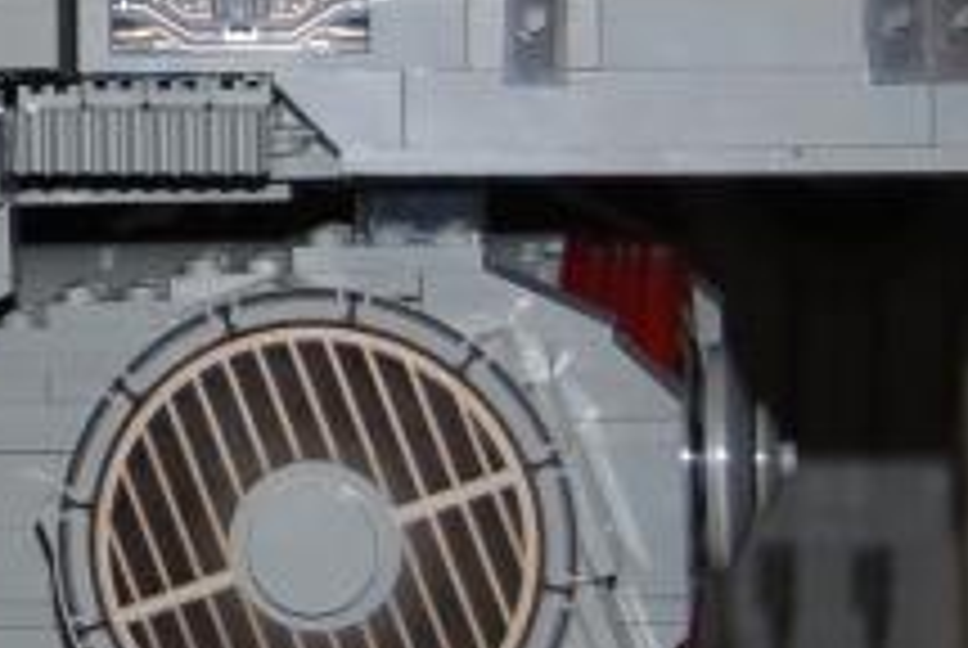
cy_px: -88
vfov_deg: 6.4
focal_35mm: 214
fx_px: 5762
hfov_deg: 9.3
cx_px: -572
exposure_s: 1/125
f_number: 4.2
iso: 100
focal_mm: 30
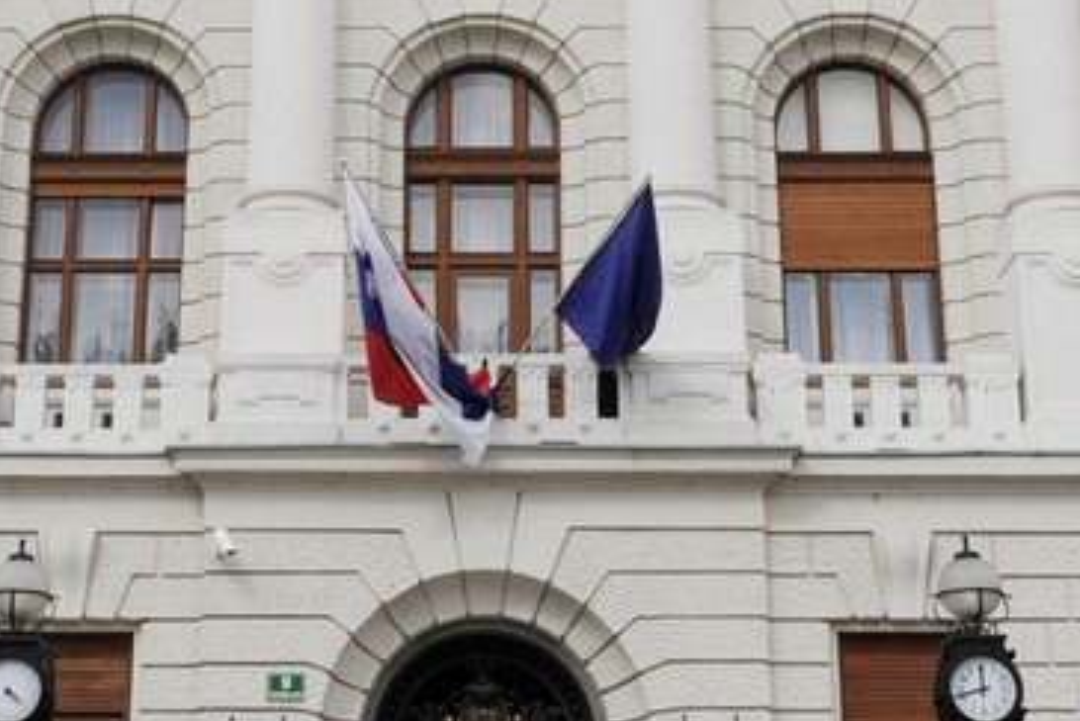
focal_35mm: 79
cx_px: 466
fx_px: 2371
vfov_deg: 16.9
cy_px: 15
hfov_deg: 25.6
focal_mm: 24
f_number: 13
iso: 250
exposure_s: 1/200
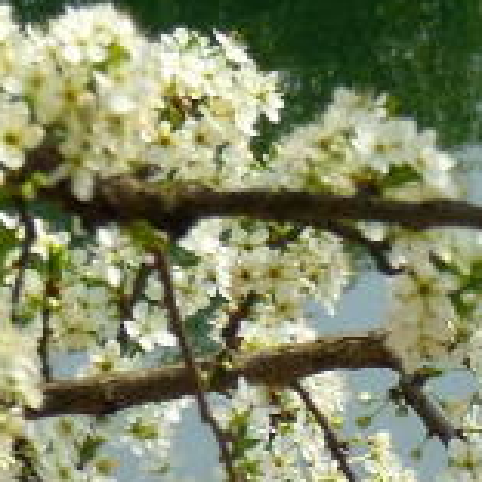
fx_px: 10145
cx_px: 961
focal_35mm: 644
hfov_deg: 2.7
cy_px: 813
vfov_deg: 2.7
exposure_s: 1/640
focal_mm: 19.7
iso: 125
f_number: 4.8
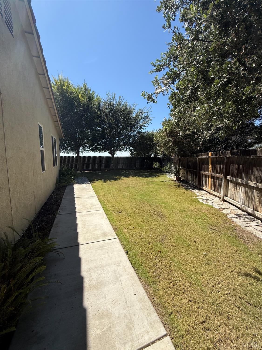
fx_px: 141
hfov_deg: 85.7
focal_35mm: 14
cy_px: 175
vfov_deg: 102.1
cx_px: 131
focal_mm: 2.22
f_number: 2.2
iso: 50
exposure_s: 1/1795
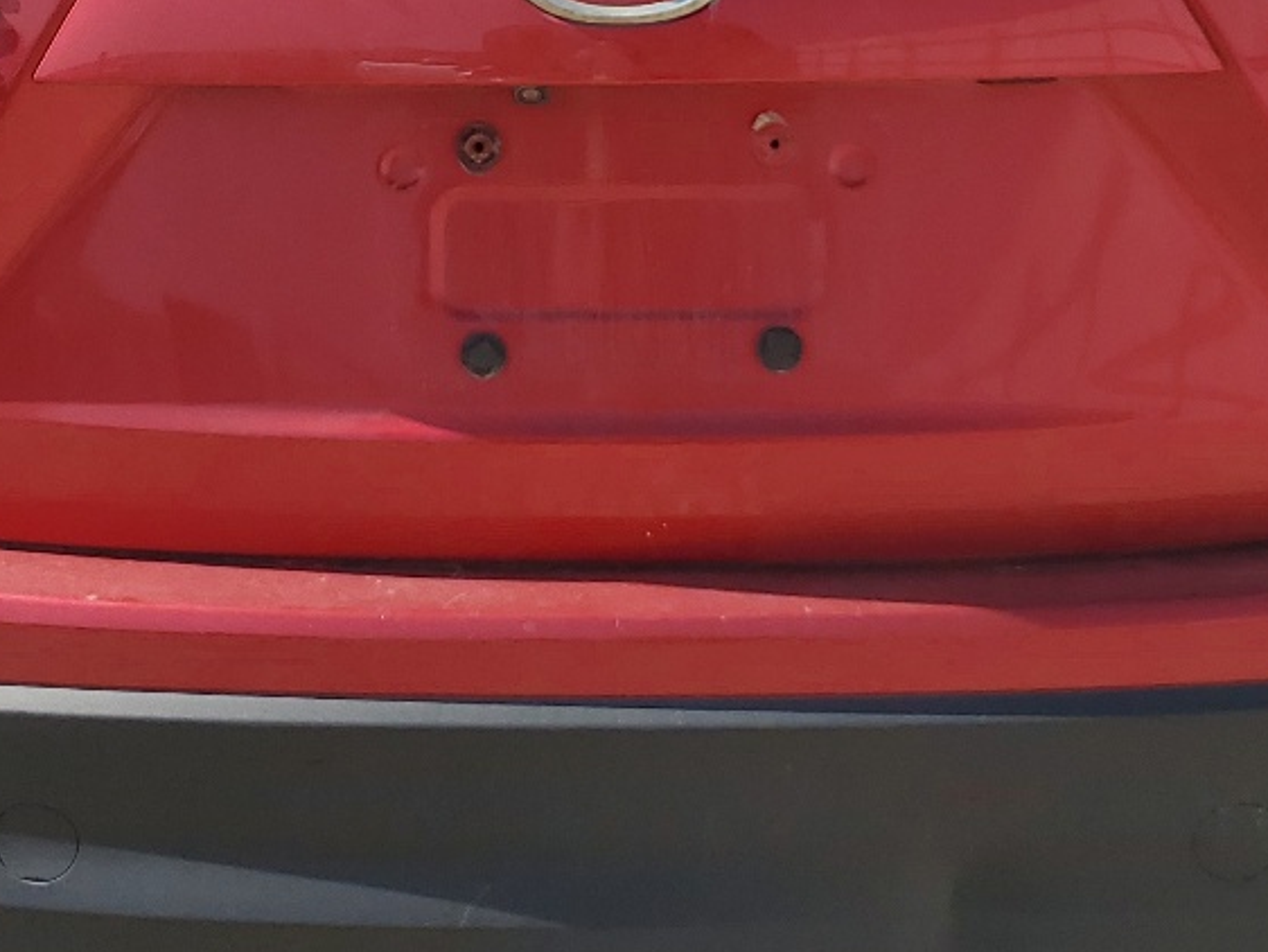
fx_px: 2712
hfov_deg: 26.3
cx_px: 652
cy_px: 158
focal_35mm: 74
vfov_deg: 19.7
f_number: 1.5
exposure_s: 1/3333
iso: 50
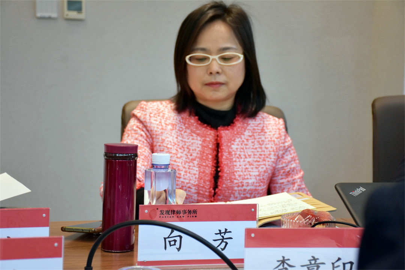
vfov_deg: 18.2
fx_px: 844
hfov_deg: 27.0
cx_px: 202
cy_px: 135
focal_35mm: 75
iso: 800
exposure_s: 1/125
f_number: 5.6
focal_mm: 50
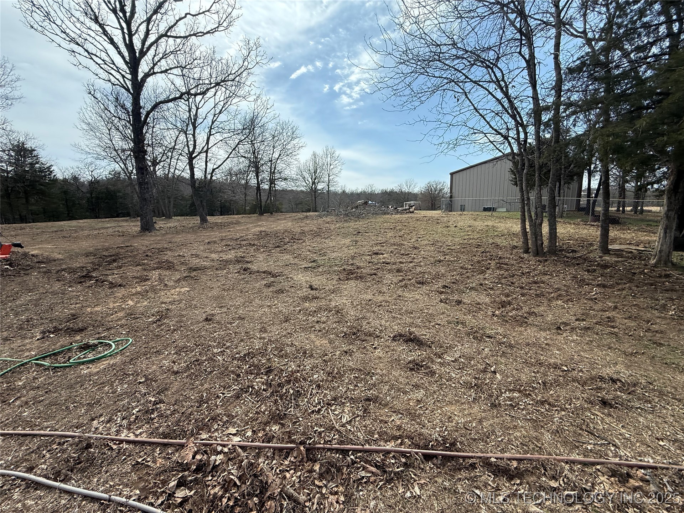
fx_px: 277
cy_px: 256
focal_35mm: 14
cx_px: 342
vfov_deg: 85.7
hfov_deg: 102.1
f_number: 2.2
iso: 64
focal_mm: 2.22
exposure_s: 1/1464
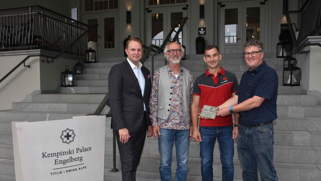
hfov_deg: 62.6
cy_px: 115
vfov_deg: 37.5
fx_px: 264
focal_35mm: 31
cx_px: 157
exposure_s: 1/125
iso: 110
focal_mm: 18
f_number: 5.6
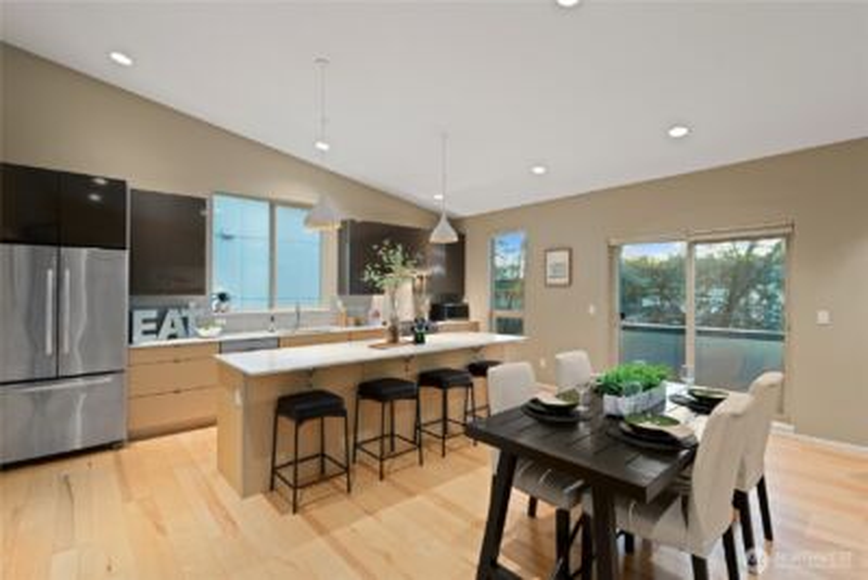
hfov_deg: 93.3
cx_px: 434
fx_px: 410
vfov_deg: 70.5
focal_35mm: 17
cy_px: 290
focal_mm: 17
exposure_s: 1/5
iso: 500
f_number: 6.3
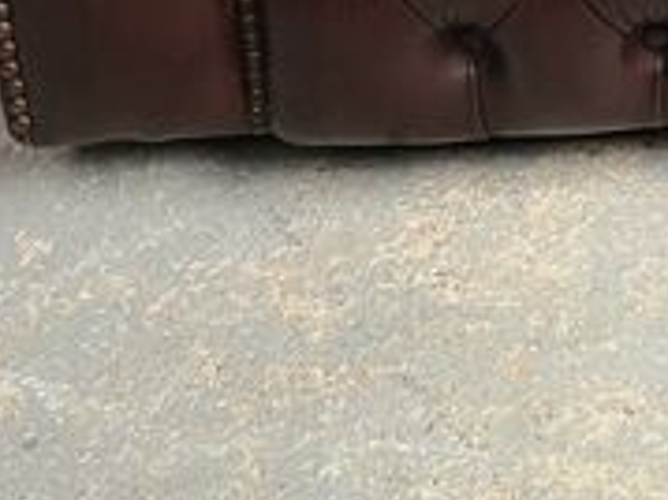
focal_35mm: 121
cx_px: 970
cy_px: -590
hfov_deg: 15.2
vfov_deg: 10.9
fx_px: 2333
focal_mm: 5.58
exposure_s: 1/100
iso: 64
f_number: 1.8
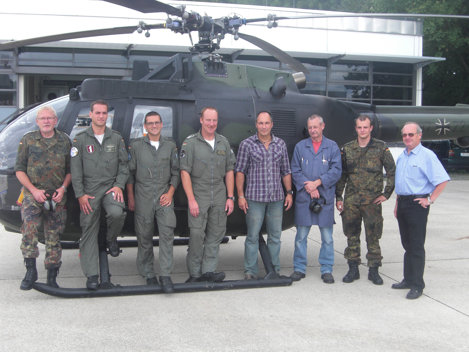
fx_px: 623
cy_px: 176
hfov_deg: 41.2
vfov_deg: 31.5
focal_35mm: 46
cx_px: 234
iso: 50
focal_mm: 8.2
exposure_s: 1/250
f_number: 3.3
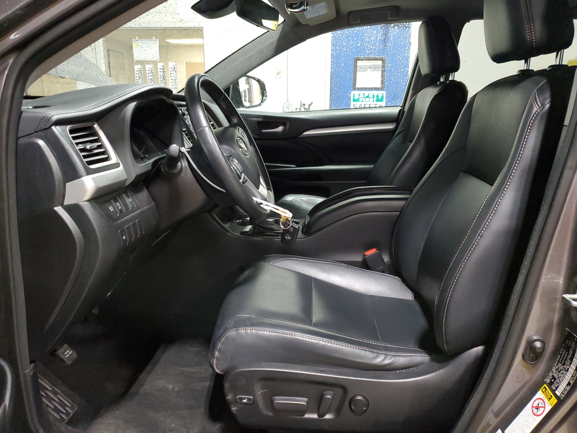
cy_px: 216
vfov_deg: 53.1
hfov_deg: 67.3
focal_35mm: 26
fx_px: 433
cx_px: 288
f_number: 1.5
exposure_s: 1/60.2
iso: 418
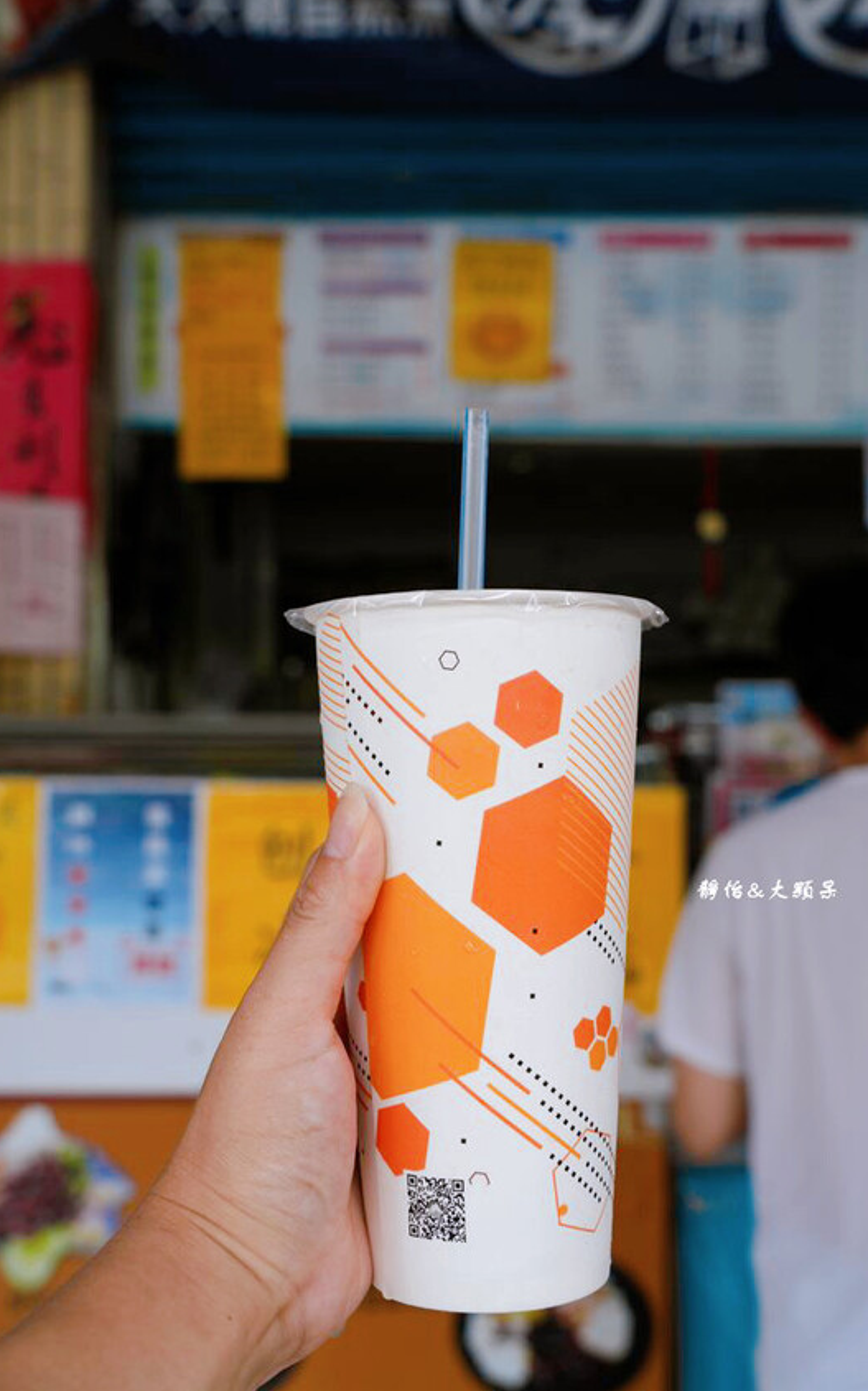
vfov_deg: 50.4
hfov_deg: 32.7
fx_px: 1477
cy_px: 692
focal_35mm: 39
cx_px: 456
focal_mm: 38
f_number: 6.3
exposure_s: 1/125
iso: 320
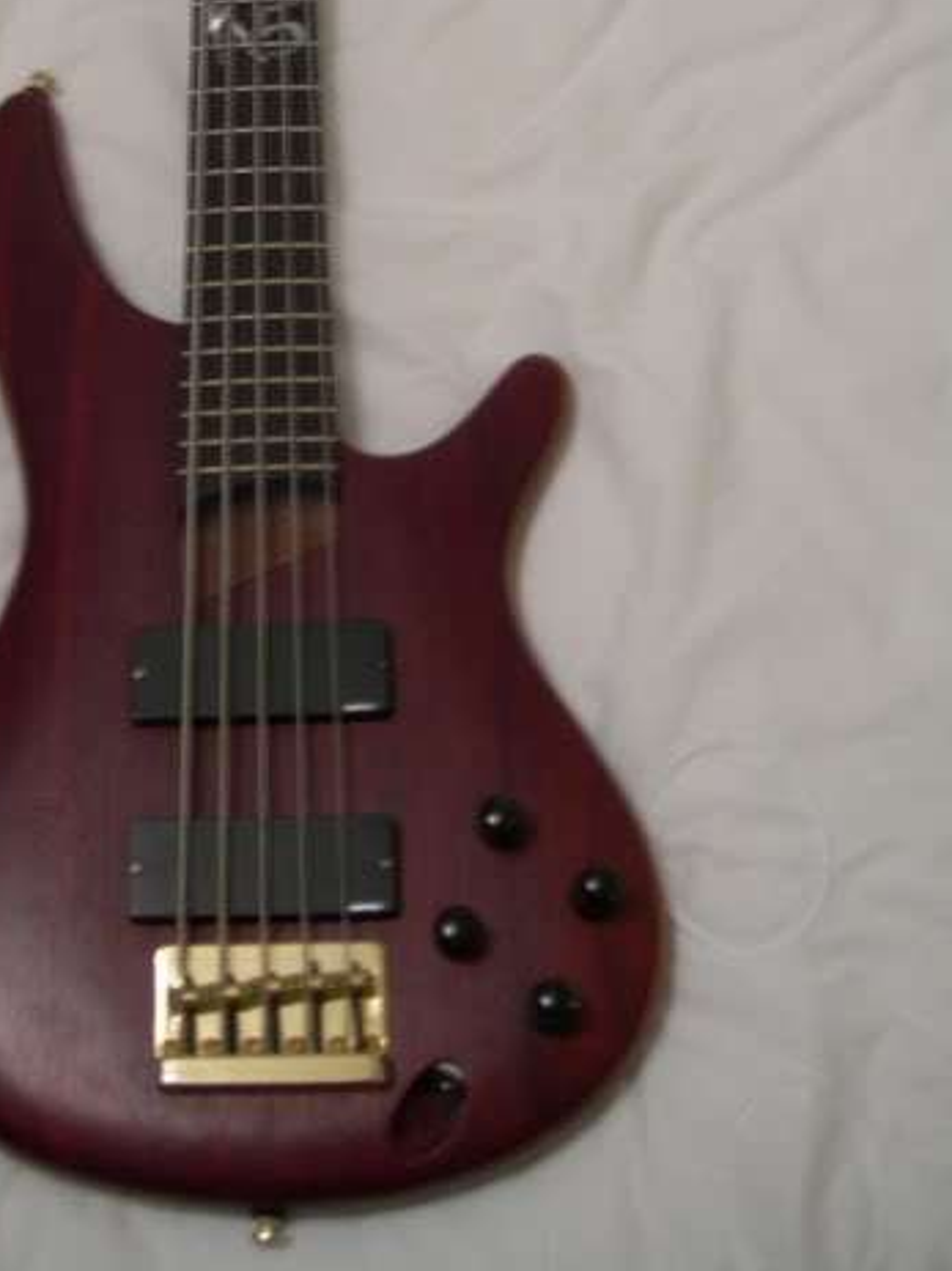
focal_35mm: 63
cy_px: 242
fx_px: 2311
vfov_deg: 30.0
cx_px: 274
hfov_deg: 23.1
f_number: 2.8
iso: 73
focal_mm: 7.8
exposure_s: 1/3.8
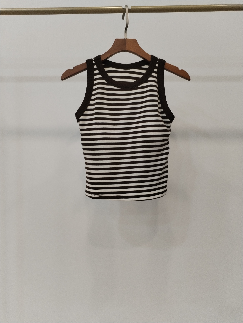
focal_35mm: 29
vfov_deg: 61.7
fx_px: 271
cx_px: 122
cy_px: 162
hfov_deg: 48.2
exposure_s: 1/60
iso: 246
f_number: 1.8
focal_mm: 4.75
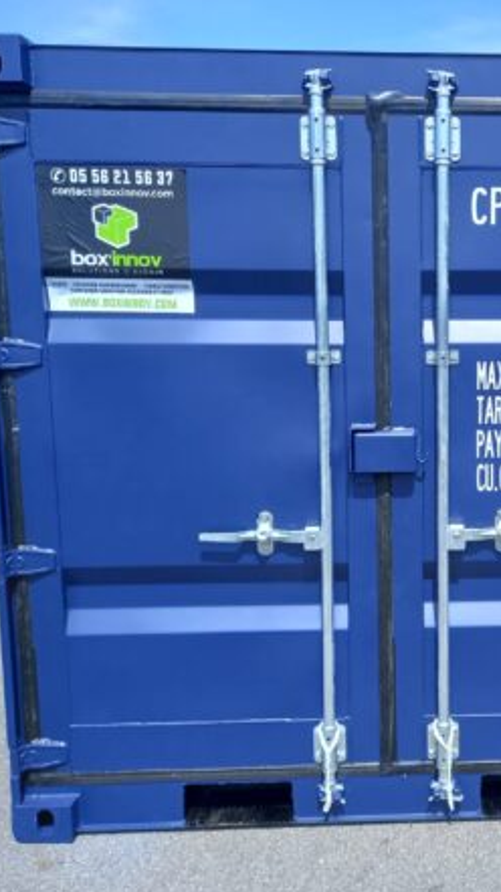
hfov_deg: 30.7
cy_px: 452
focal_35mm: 37
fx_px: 875
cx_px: 436
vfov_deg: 54.0
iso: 25
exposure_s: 1/388
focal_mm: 4.6
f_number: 2
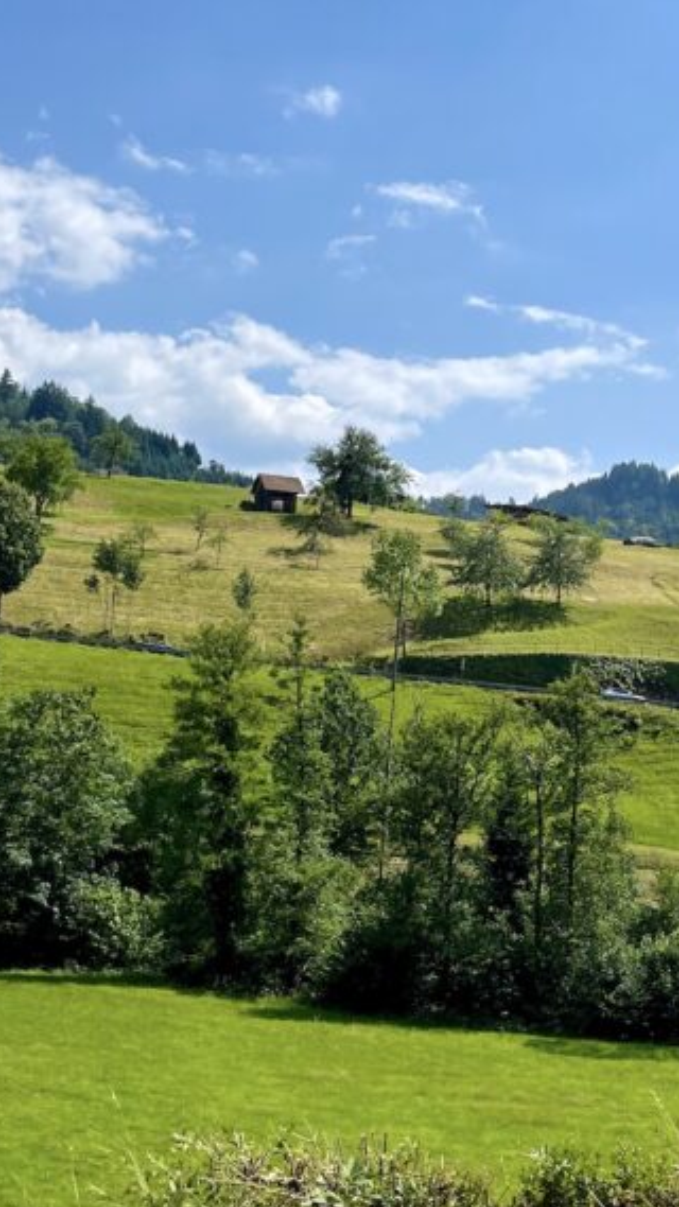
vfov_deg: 40.5
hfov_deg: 23.4
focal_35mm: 51
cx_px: 463
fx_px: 1633
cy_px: 505
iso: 50
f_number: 1.6
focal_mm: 5.1
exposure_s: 1/6173
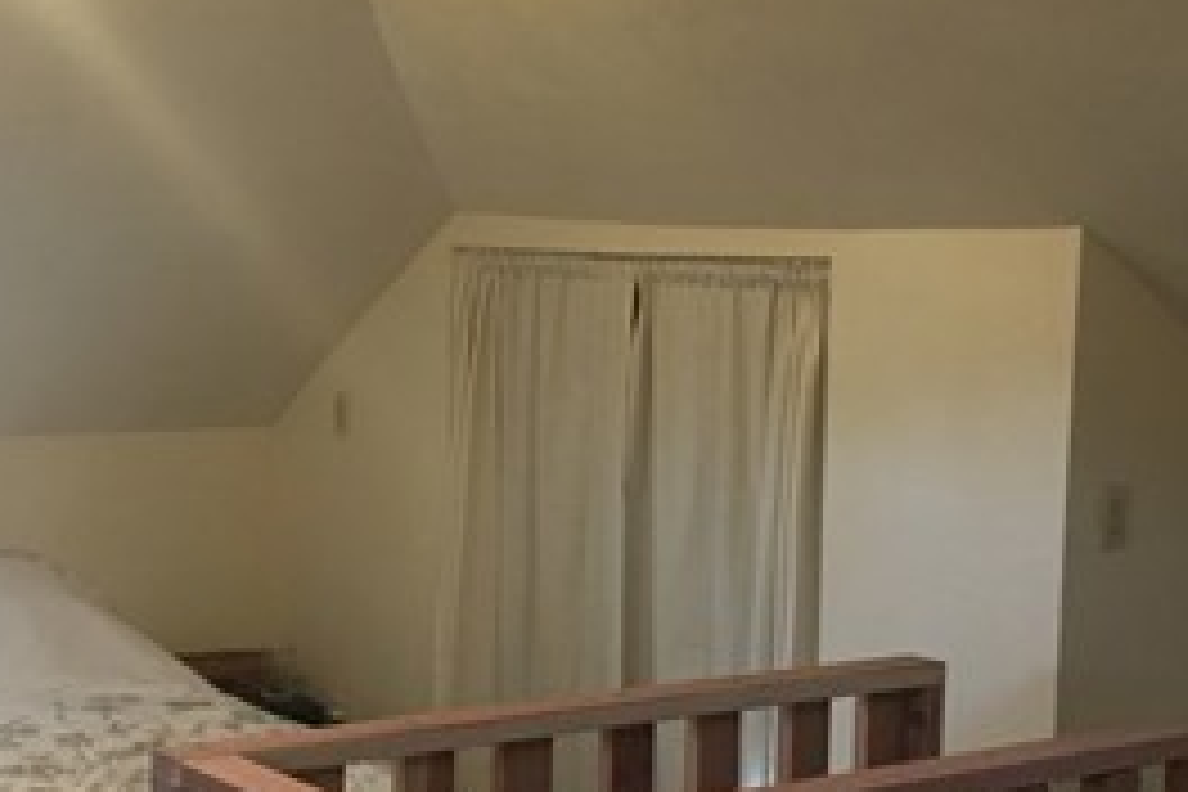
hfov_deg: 27.7
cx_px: 549
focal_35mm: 73
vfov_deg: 18.5
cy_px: 608
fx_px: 2409
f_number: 2.2
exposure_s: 1/15
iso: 64
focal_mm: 4.15
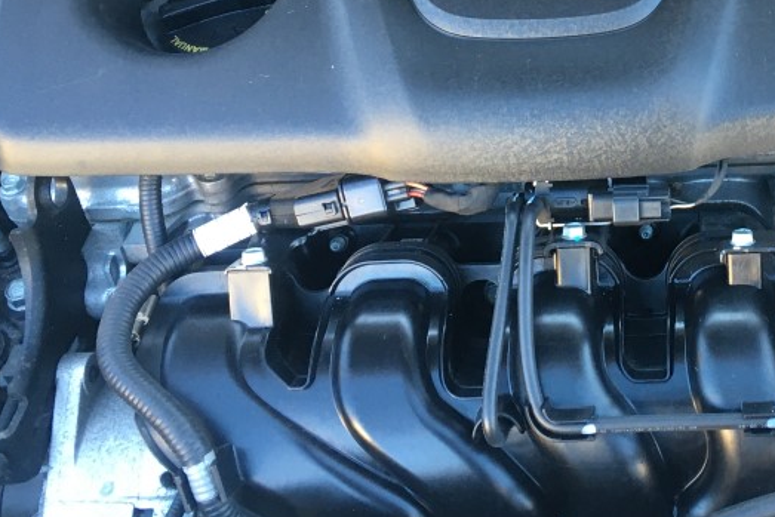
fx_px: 1270
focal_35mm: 59
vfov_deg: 22.4
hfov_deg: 32.5
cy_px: 37
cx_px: 673
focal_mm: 4.15
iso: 80
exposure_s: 1/30
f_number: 2.2
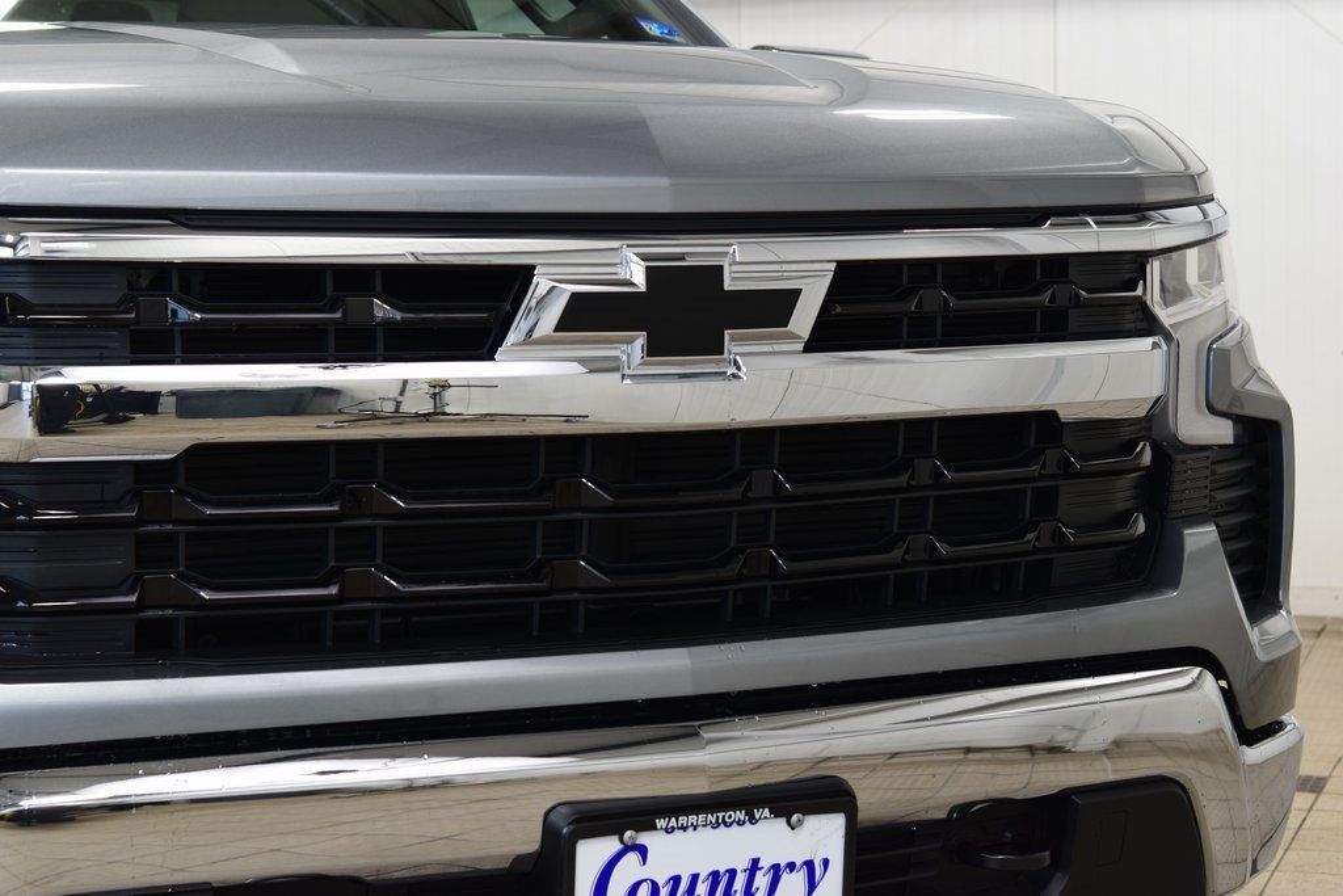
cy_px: 448
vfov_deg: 18.2
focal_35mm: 75
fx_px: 2798
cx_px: 672
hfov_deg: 27.0
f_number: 6.3
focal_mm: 50
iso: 450
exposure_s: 1/15
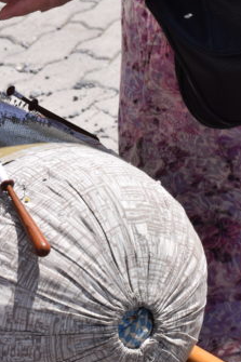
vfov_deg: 12.0
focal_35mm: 172
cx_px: -158
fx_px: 1729
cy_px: 202
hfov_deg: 7.8
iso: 100
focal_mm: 50
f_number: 13
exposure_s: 1/100
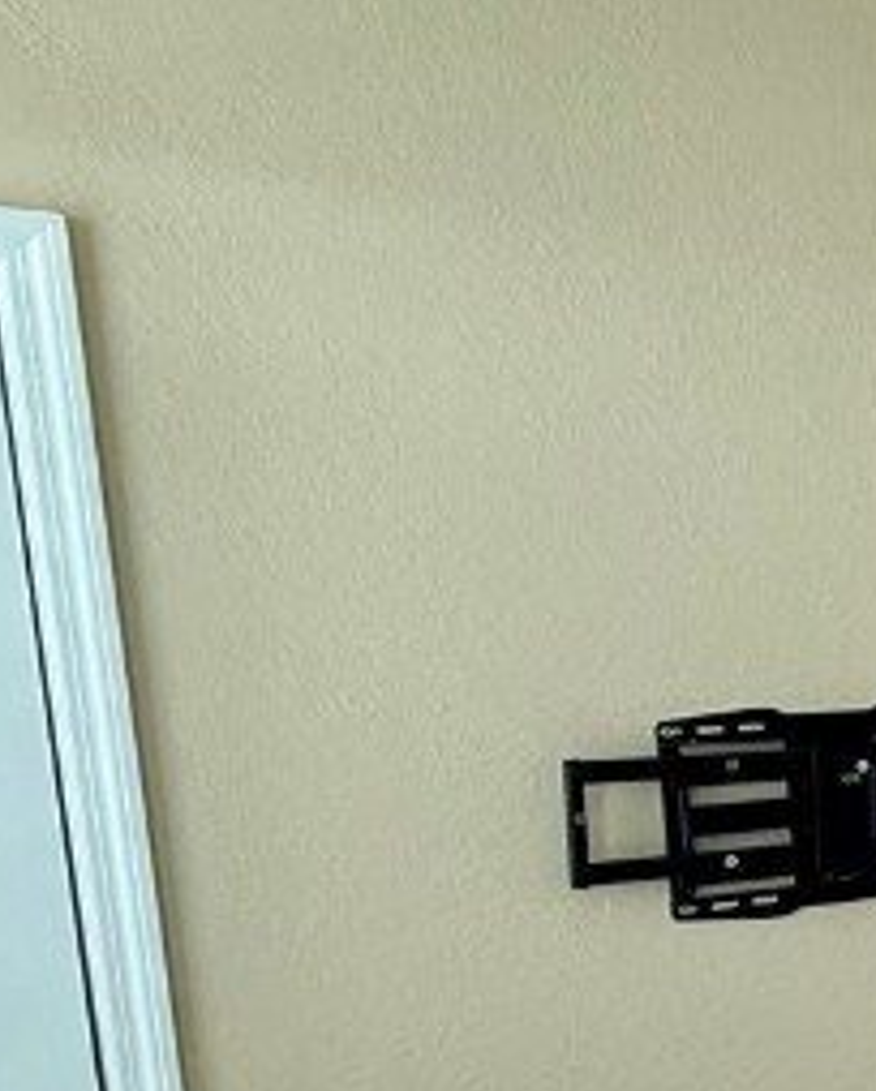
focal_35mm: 55
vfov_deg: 33.2
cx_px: 1761
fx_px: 1778
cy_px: 855
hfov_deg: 18.3
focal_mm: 2.22
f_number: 2.2
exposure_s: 1/120
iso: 125
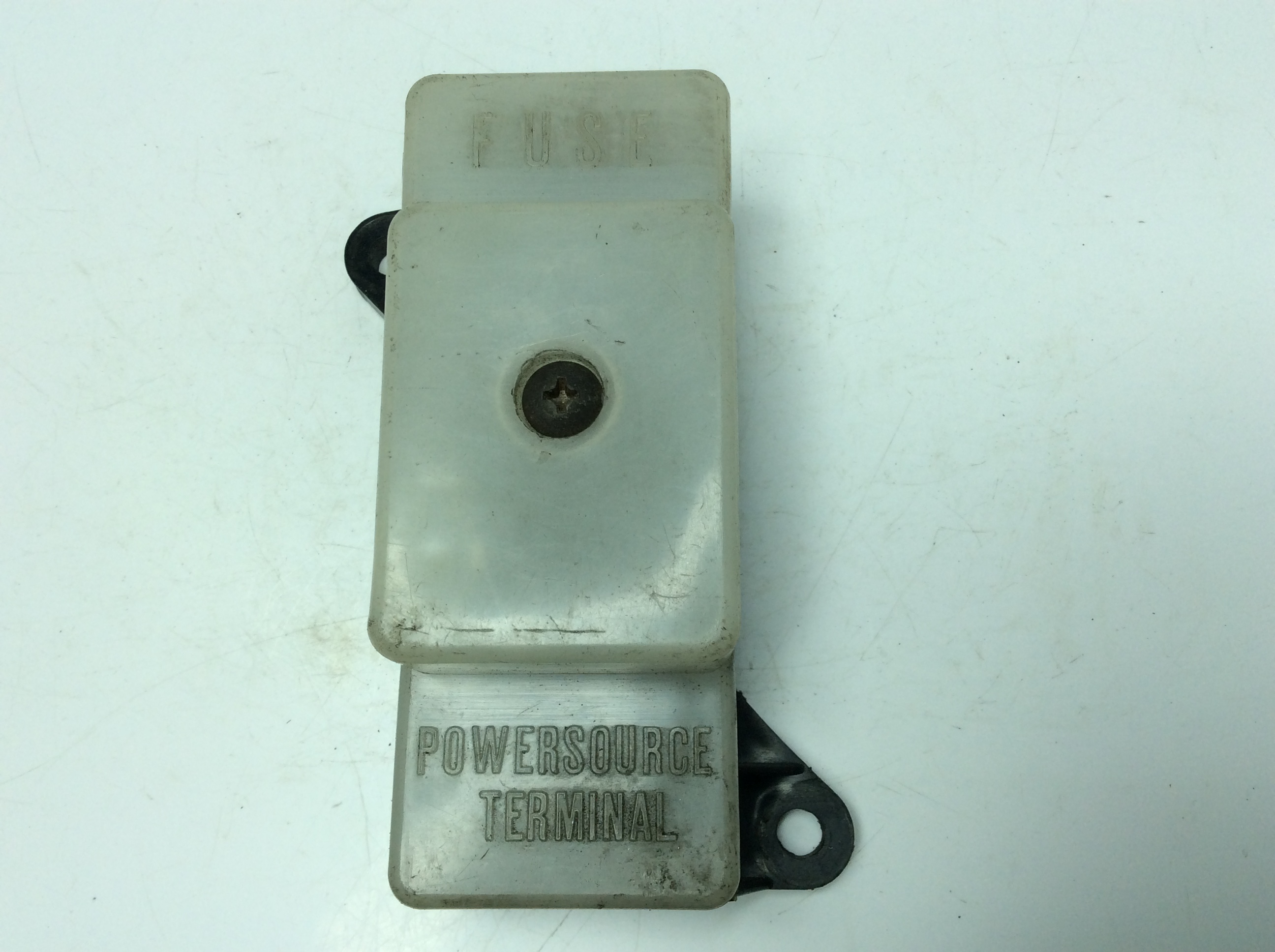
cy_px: 476
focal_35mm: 32
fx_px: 1177
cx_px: 638
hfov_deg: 56.9
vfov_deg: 44.1
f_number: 2.4
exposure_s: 1/539
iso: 32
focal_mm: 3.3
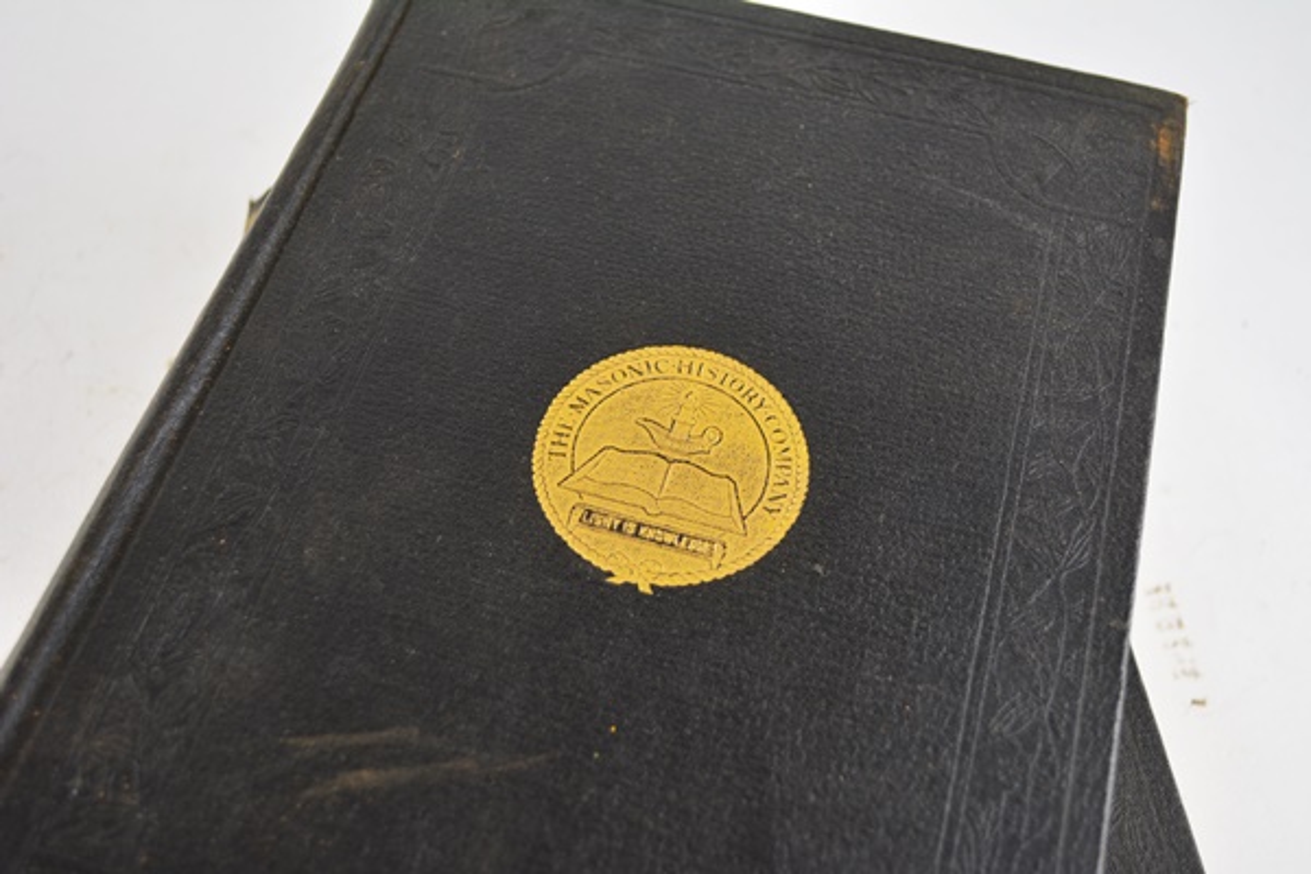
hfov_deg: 49.6
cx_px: 656
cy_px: 437
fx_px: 1420
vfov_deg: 34.2
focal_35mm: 39
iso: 400
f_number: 4.5
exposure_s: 1/80
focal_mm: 26
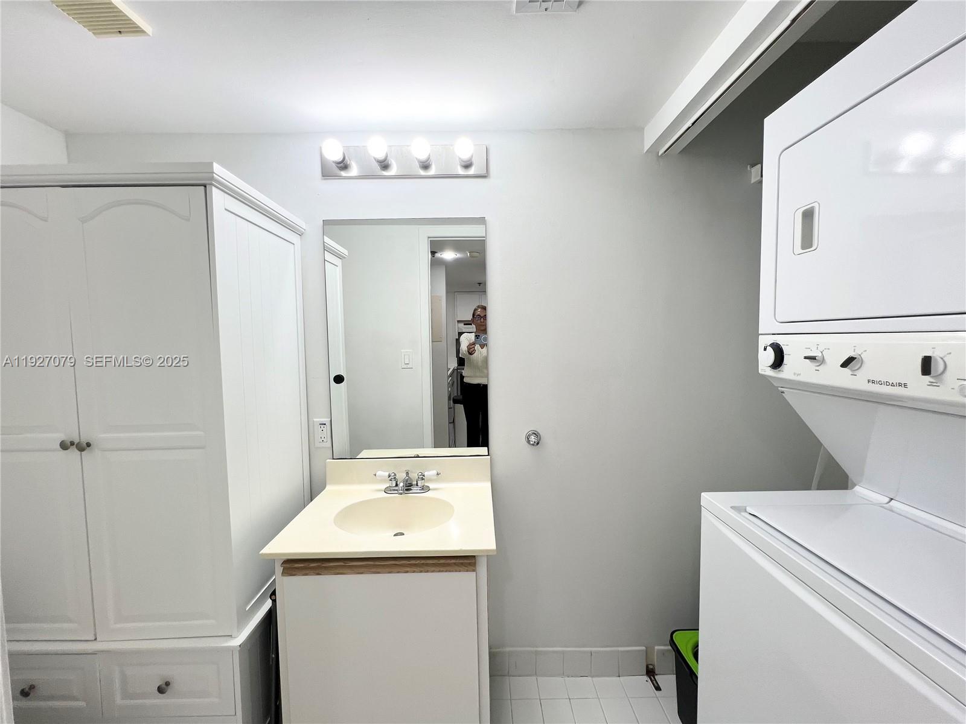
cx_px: 483
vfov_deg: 89.9
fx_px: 363
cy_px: 362
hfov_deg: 106.2
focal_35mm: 13
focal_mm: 1.57
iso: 40
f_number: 1.8
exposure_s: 1/120
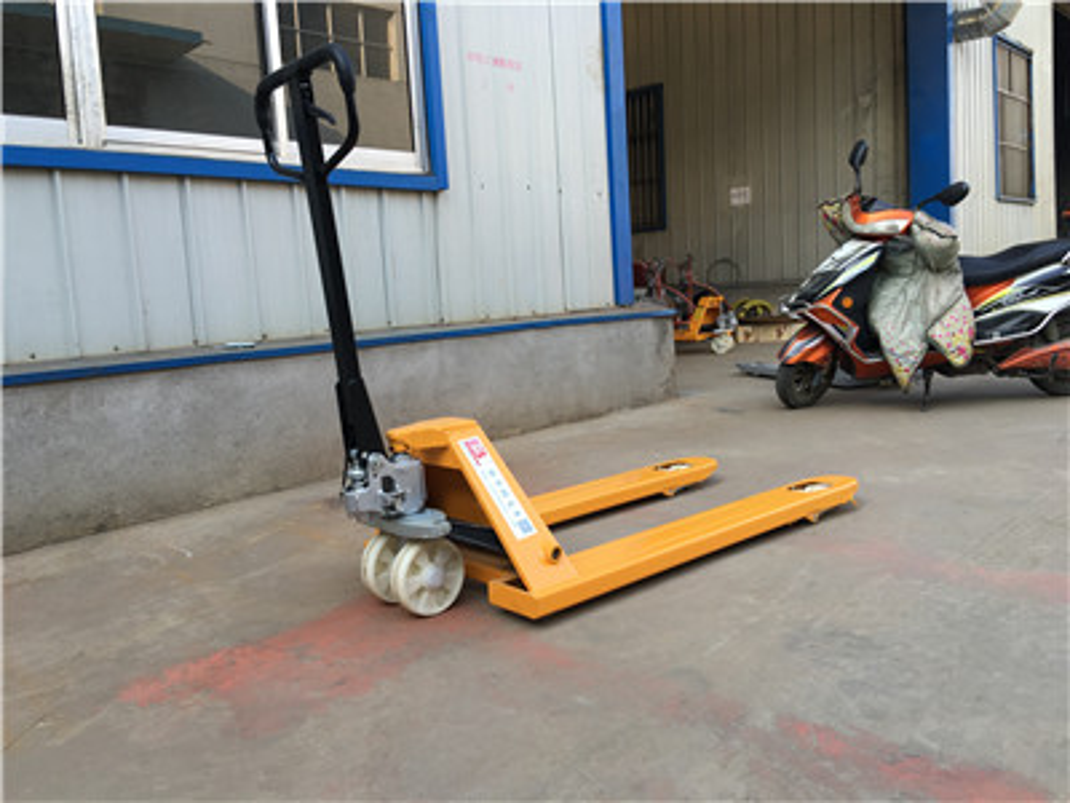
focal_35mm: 29
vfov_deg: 48.2
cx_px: 535
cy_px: 402
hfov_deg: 61.7
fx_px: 896
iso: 25
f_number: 2.2
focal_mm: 4.15
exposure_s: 1/123
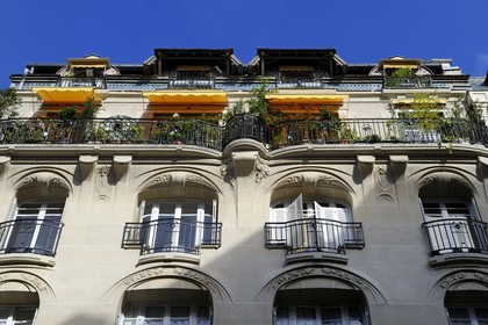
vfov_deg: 24.6
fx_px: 745
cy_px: 162
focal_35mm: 55
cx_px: 244
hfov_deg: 36.2
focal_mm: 55
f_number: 13
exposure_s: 1/160
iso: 200
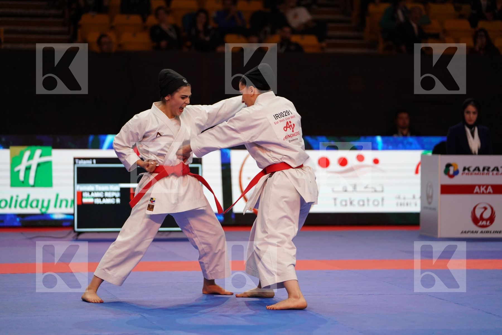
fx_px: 1813
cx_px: 251
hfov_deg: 15.8
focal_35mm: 130
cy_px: 168
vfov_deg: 10.5
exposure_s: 1/500
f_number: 2.8
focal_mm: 130
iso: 2500
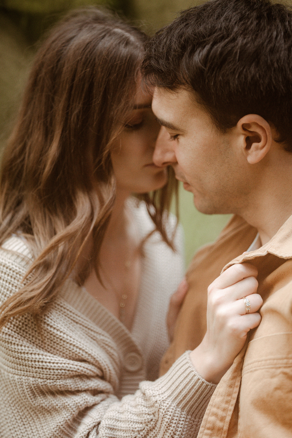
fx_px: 1642
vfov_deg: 15.2
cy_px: 219
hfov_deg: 10.2
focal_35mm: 135
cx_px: 146
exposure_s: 1/400
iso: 1250
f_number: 1.8
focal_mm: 135
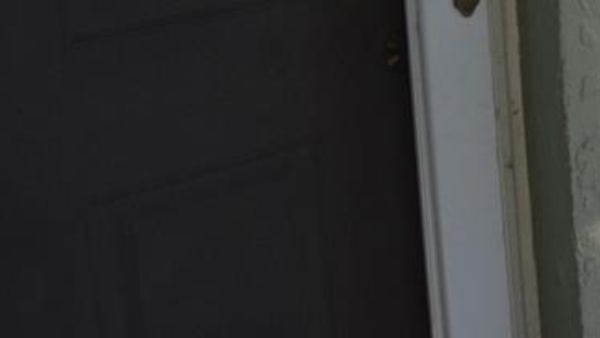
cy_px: -267
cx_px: 1167
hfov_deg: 19.5
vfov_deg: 15.3
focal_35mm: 68
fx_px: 1082
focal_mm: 10
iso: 100
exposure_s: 1/200
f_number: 5.6
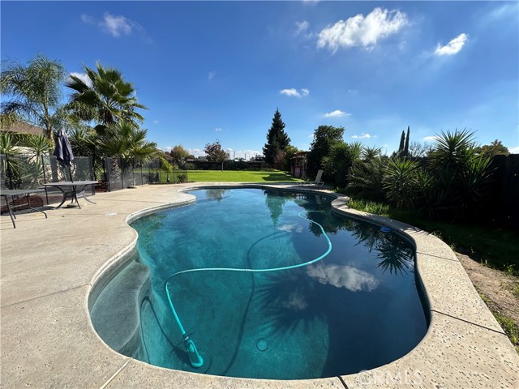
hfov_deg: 102.1
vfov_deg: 85.7
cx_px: 260
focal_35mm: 14
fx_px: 210
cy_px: 194
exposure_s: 1/1795
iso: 50
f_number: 2.2
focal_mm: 2.22
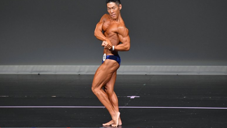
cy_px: 58
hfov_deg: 5.5
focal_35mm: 394
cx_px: 114
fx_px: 2371
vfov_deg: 3.1
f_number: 5.6
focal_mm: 250
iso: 4000
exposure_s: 1/400
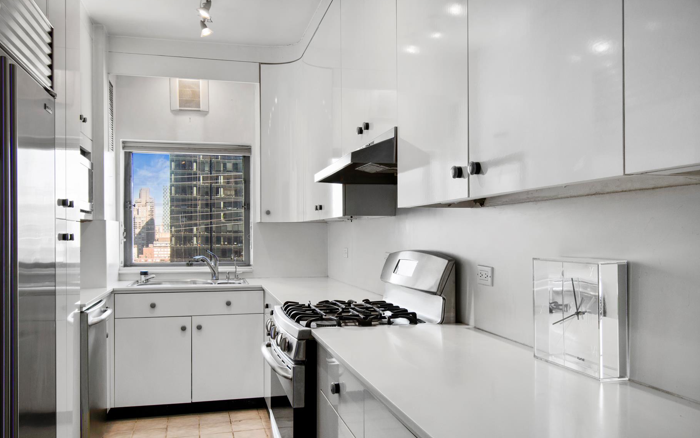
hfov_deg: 64.6
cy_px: 241
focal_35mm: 29
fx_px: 553
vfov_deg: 43.1
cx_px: 357
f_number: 8
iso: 100
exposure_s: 1/10
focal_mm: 18
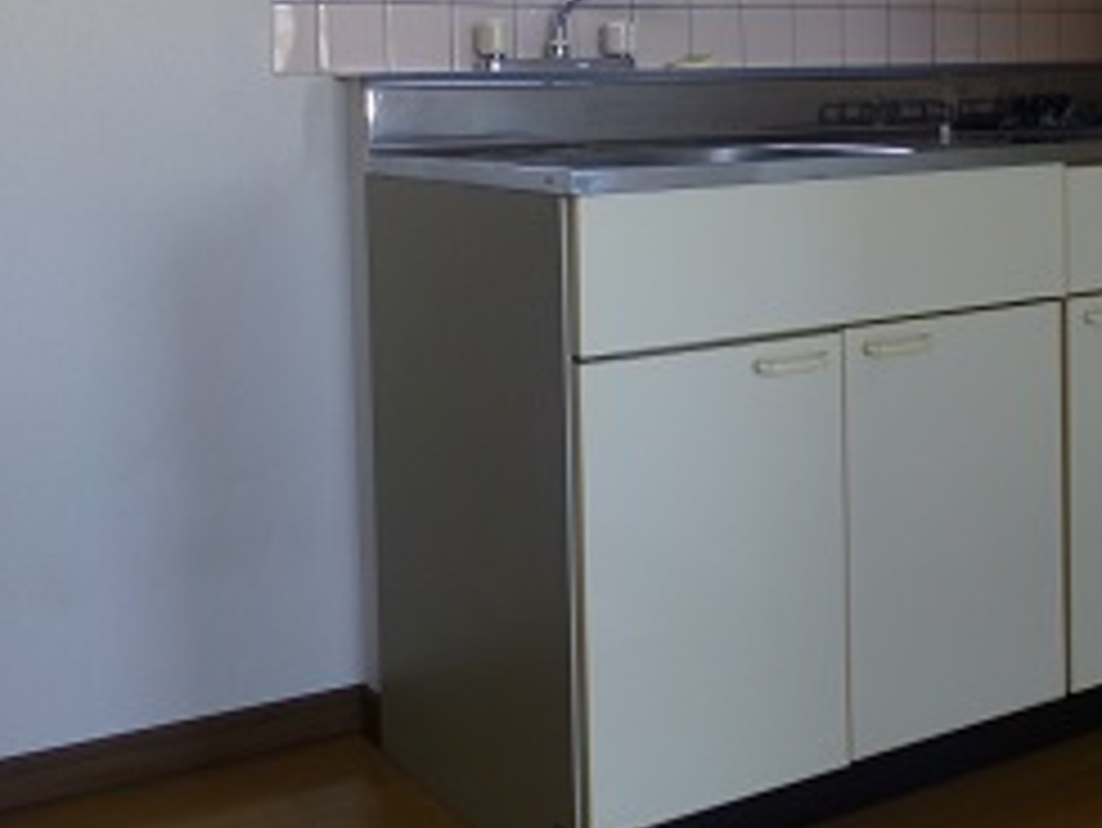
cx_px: 612
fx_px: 1561
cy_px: 137
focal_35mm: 49
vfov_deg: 28.9
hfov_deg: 38.8
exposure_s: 1/60
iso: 125
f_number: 3.3
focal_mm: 4.3
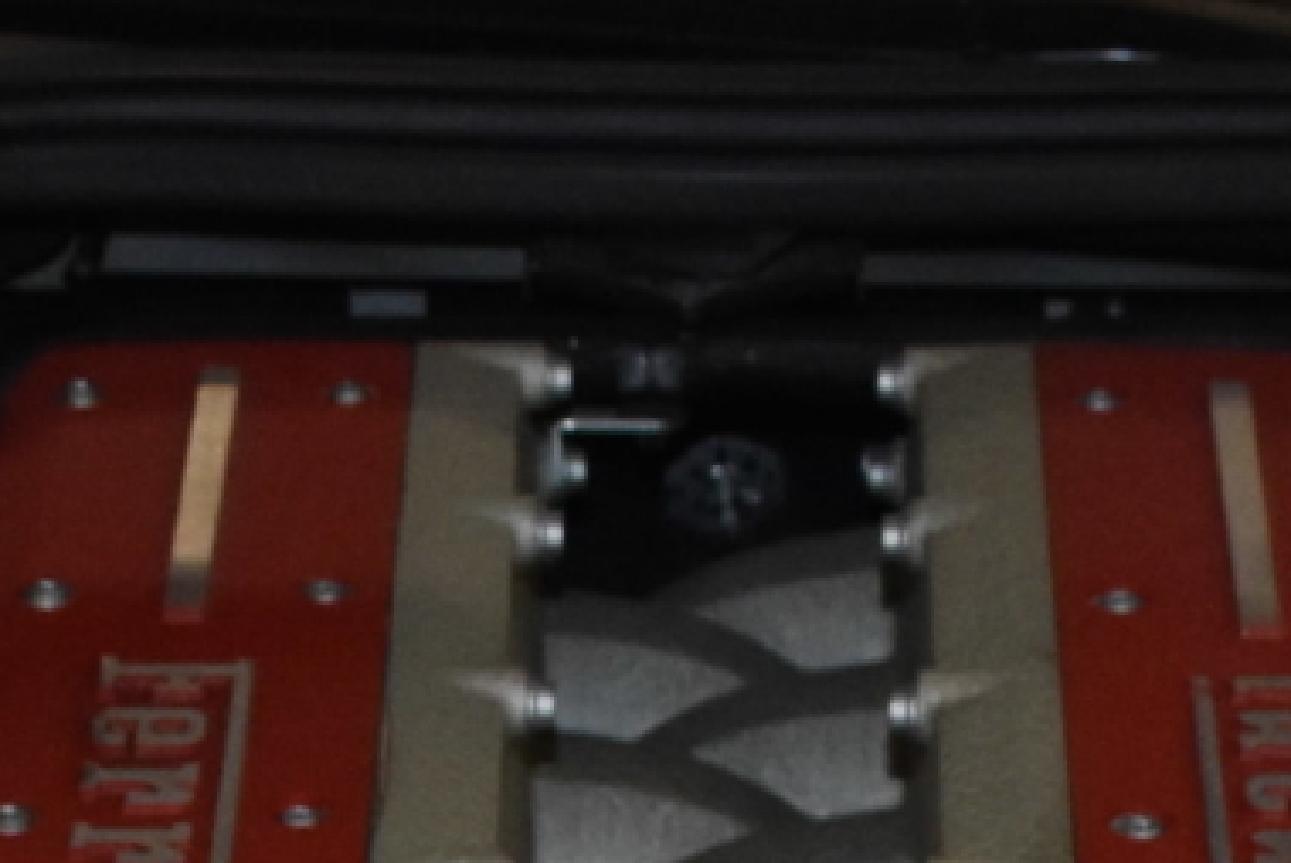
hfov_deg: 10.2
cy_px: 2839
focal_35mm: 202
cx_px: 724
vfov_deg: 6.1
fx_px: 7249
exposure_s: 1/60
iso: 1400
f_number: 5.6
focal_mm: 20
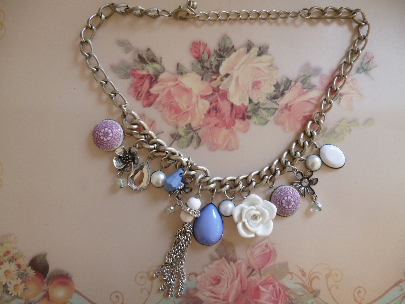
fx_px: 328
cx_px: 202
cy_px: 152
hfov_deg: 63.4
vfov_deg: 49.8
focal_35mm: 28
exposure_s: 1/60
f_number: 3.1
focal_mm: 5
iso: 250
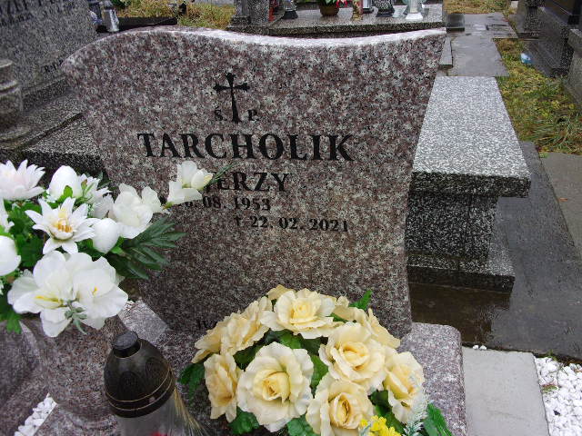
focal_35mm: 28
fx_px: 471
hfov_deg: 63.4
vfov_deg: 49.7
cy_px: 218
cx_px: 291
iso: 80
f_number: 3.9
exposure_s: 1/42
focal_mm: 5.1
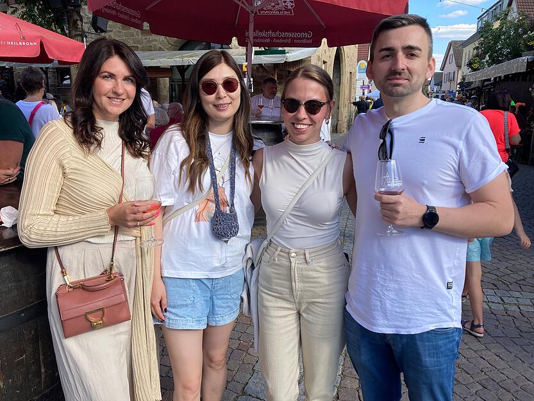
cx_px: 267
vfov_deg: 49.8
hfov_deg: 63.4
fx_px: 432
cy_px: 200
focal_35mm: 28
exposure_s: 1/425
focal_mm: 3.99
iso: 20
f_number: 1.8
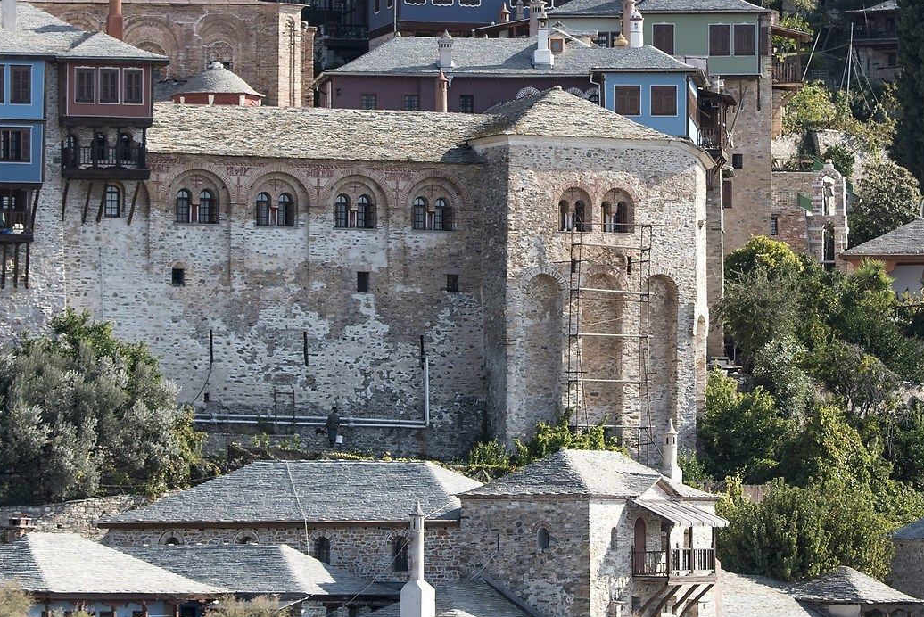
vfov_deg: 6.3
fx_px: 5650
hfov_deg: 9.3
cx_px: 544
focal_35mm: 220
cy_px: 207
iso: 140
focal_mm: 95
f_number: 4.5
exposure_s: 1/640
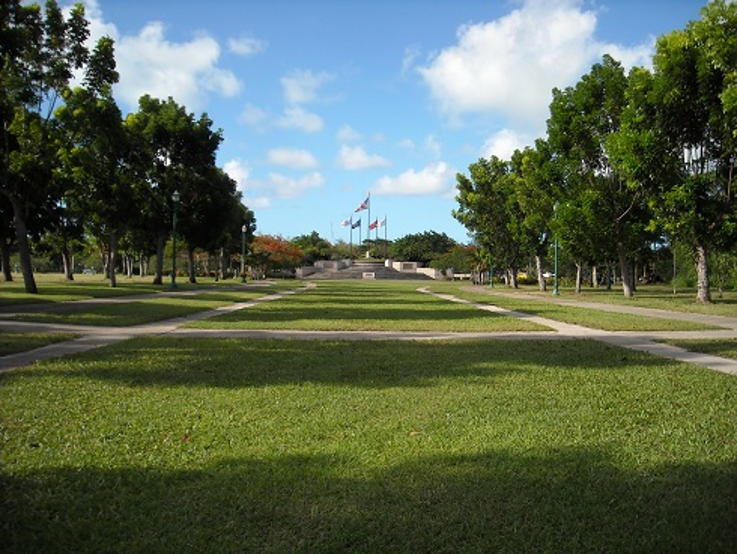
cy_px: 277
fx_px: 746
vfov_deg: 40.7
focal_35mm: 35
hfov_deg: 52.6
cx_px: 368
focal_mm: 5.7
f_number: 5.6
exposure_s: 1/228
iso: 64
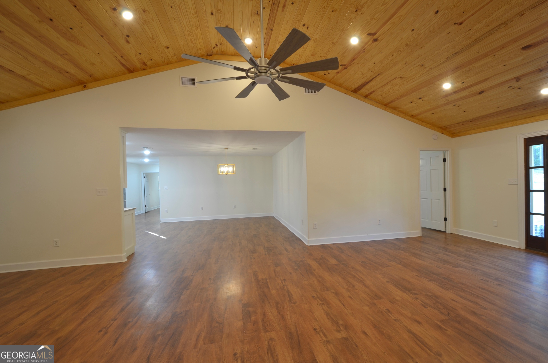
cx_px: 274
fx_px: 228
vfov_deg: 77.1
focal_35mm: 15
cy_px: 182
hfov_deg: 100.5
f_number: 9
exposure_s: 1/1.3
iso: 100
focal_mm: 10
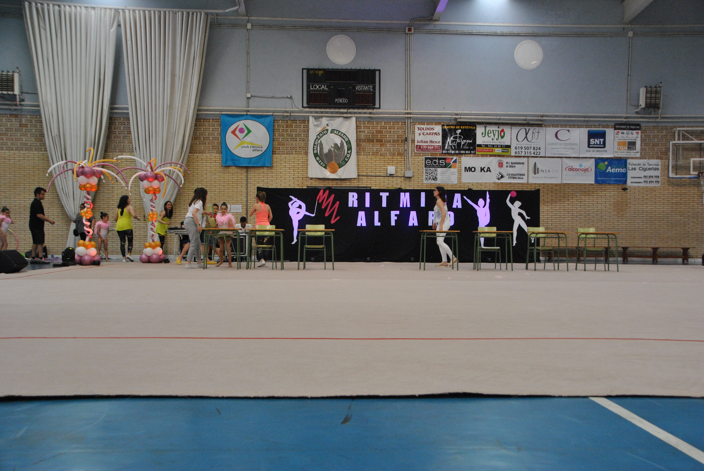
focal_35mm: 38
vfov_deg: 35.6
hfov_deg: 51.2
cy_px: 236
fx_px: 734
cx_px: 352
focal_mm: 25
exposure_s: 1/125
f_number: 6.3
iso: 800
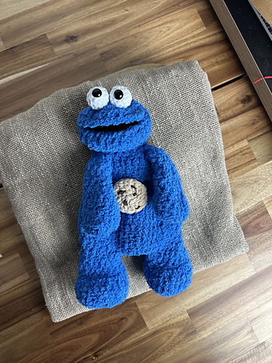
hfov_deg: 56.8
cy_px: 182
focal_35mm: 24
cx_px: 136
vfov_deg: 71.6
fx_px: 251
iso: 80
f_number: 1.78
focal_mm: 6.86
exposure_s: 1/100
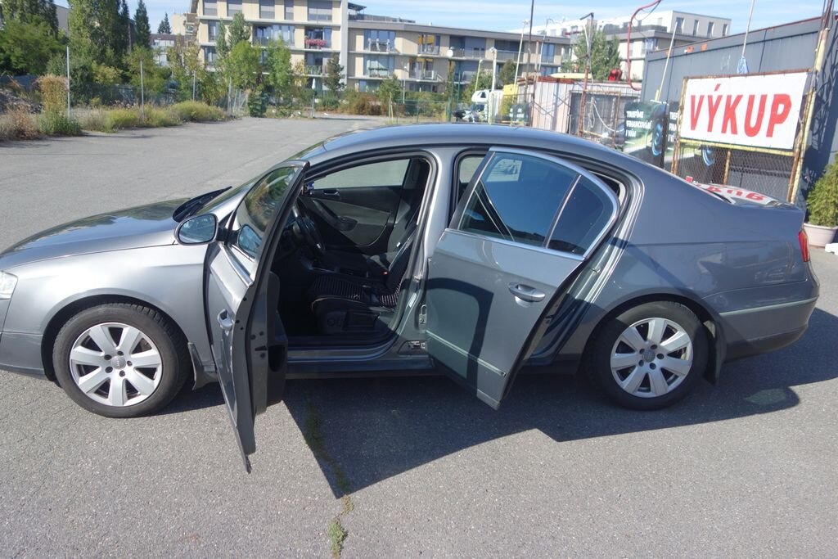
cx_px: 419
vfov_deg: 46.4
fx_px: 652
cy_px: 280
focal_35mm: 28
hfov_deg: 65.5
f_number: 2.2
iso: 125
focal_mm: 10.4
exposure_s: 1/1250
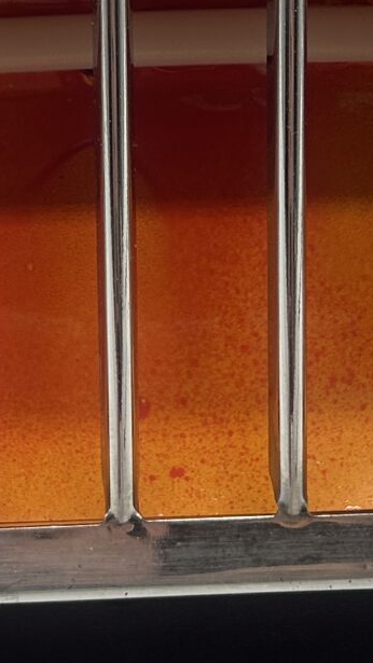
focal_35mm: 118
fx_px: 2075
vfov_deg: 17.6
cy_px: -56
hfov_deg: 10.3
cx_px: 128
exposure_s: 1/103
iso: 32
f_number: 1.5
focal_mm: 5.7
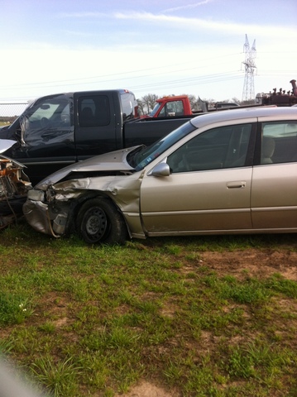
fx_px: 401
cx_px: 148
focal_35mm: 35
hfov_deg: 40.6
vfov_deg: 52.7
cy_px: 198
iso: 80
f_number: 2.8
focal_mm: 3.85
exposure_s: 1/569
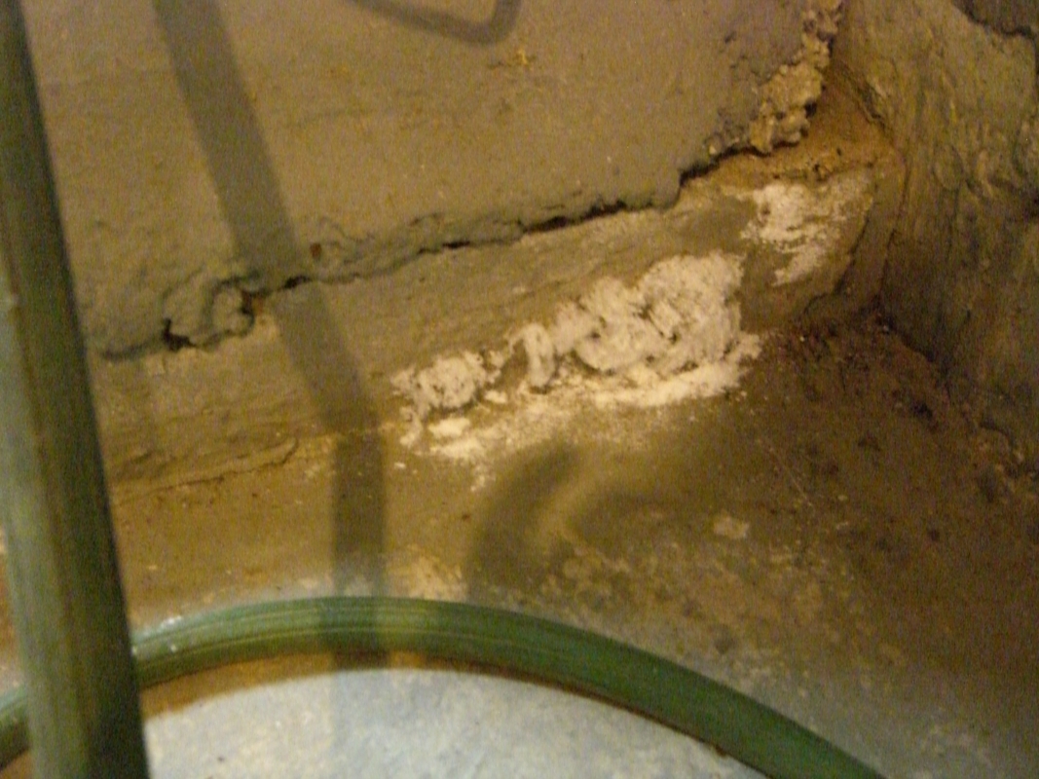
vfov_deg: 37.7
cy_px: 390
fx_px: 1140
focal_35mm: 38
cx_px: 520
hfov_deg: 49.0
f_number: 2.8
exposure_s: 1/30
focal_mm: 7.9
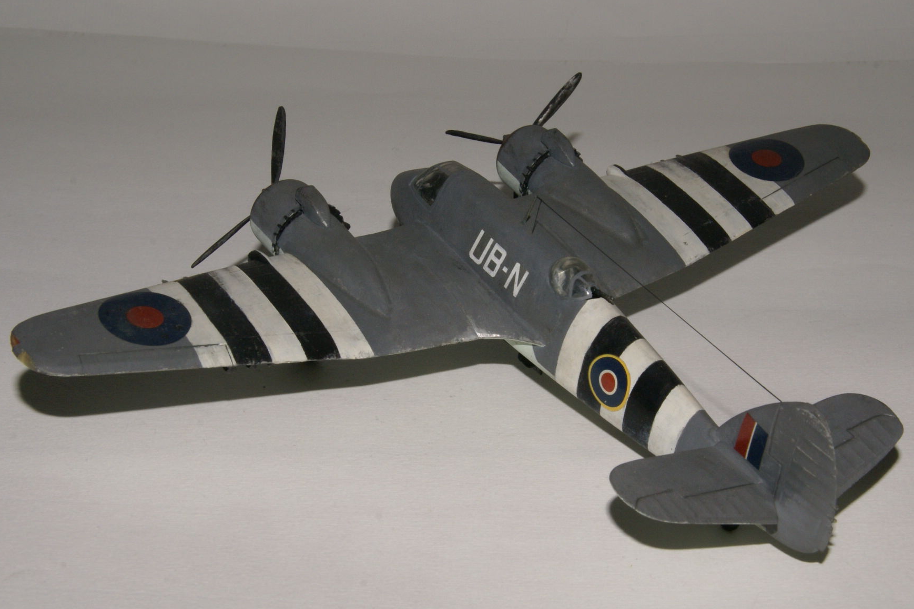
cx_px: 473
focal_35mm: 75
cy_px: 302
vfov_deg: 18.3
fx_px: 1893
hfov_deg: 27.1
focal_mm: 45
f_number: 25
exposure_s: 1/80
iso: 400
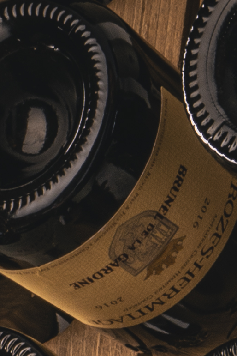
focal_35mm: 342
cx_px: 129
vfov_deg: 5.6
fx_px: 3377
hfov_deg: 4.0
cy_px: 1168
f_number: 22
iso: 50
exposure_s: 1/60
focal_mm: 34
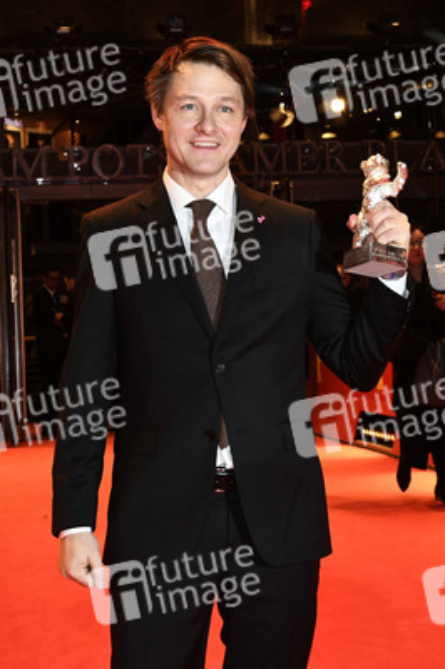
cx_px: 222
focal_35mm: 36
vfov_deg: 53.2
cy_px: 334
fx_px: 669
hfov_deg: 36.8
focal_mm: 24
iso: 1600
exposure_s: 1/125
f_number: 6.3
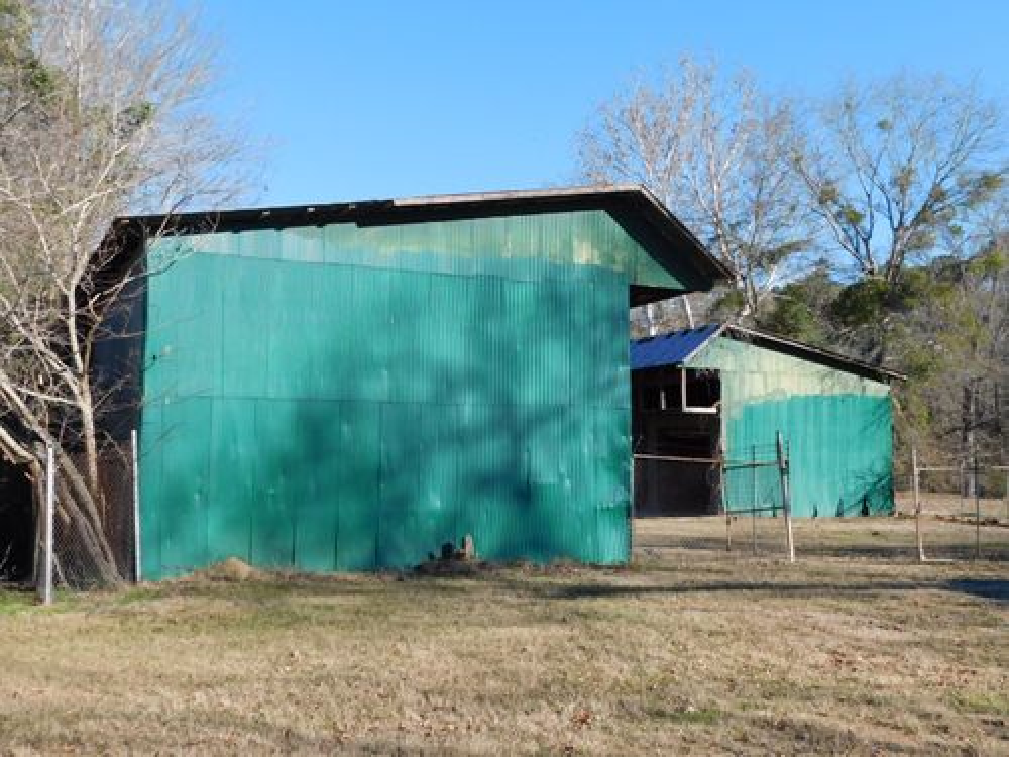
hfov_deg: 51.4
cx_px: 504
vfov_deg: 39.7
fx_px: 1049
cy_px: 378
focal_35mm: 36
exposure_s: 1/640
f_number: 3.5
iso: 125
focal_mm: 6.3
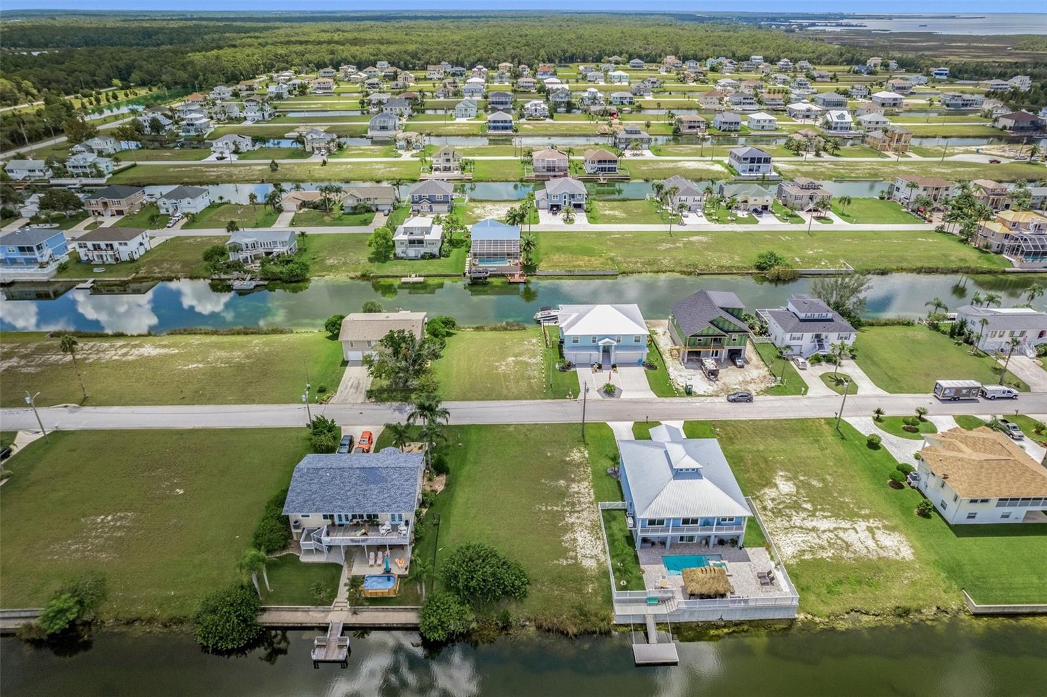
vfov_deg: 57.2
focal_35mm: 22
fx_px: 639
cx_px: 524
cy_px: 348
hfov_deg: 78.6
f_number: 2.8
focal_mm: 8.38
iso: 140
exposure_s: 1/2000
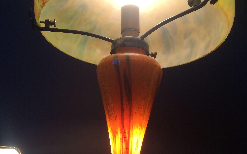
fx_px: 283
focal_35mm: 42
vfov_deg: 30.5
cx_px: 124
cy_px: 90
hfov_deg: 47.2
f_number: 2.2
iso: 50
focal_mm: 4.15
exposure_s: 1/33
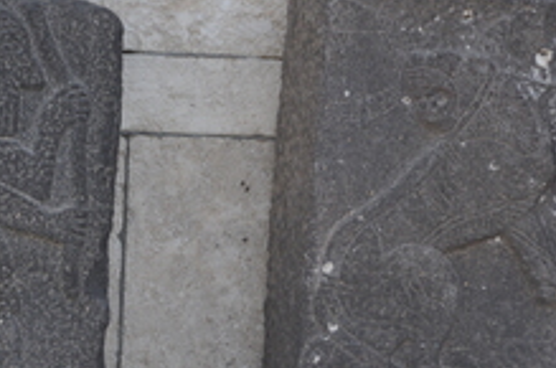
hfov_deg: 3.4
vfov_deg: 2.3
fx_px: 9308
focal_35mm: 604
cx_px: 201
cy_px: 152
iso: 200
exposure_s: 1/200
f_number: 5.6
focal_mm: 200
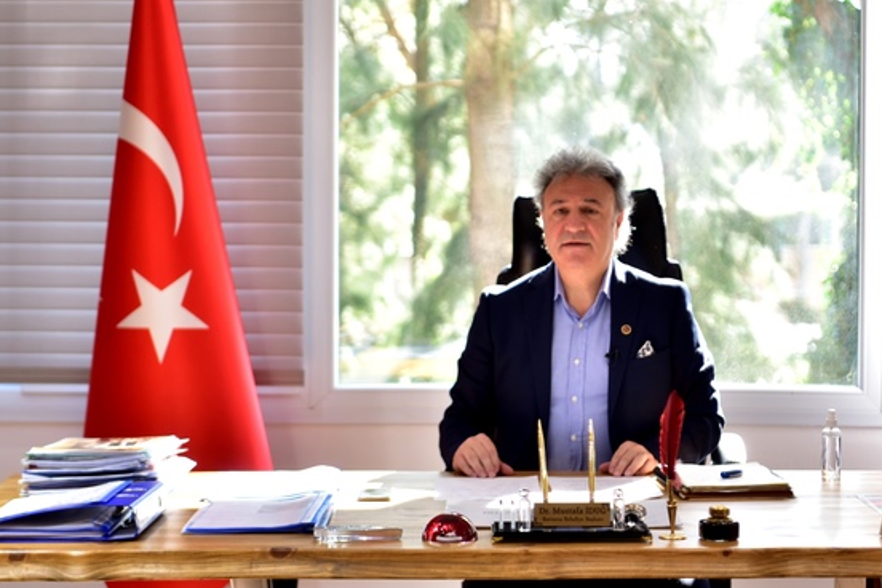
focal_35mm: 87
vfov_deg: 15.7
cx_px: 602
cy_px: 213
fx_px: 2131
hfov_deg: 23.3
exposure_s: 1/100
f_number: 2.8
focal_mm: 60
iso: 400
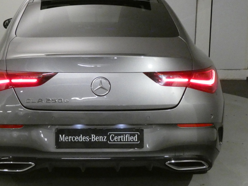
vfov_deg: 21.9
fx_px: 480
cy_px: 89
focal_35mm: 67
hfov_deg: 28.9
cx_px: 103
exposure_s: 1/125
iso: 2000
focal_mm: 8.2
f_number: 3.8
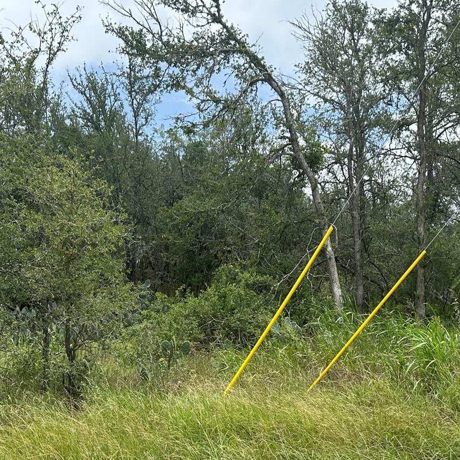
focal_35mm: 48
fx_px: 722
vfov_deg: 34.7
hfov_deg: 35.4
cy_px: 334
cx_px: 223
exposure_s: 1/3058
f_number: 1.78
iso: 80
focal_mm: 6.86
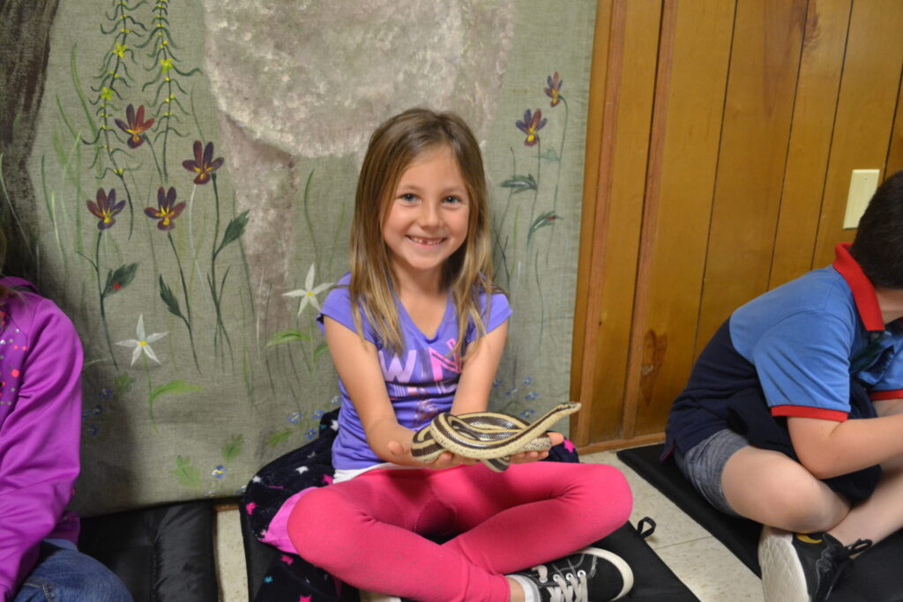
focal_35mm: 30
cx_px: 452
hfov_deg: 61.9
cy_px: 301
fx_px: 753
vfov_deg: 43.6
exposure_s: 1/60
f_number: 3.8
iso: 1600
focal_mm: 20
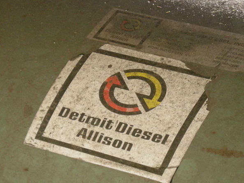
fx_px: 564
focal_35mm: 80
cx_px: 131
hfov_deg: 24.4
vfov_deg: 18.4
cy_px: 94
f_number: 4.6
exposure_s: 1/81.7
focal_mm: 12.3
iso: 200
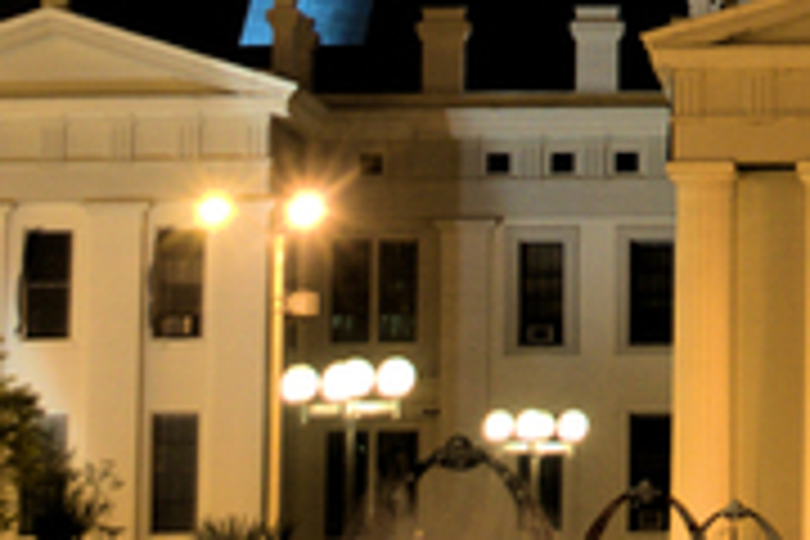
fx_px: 4792
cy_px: -430
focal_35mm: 213
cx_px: 1073
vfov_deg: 6.3
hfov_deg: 9.5
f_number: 5.6
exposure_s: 1/1.3
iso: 200
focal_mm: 32
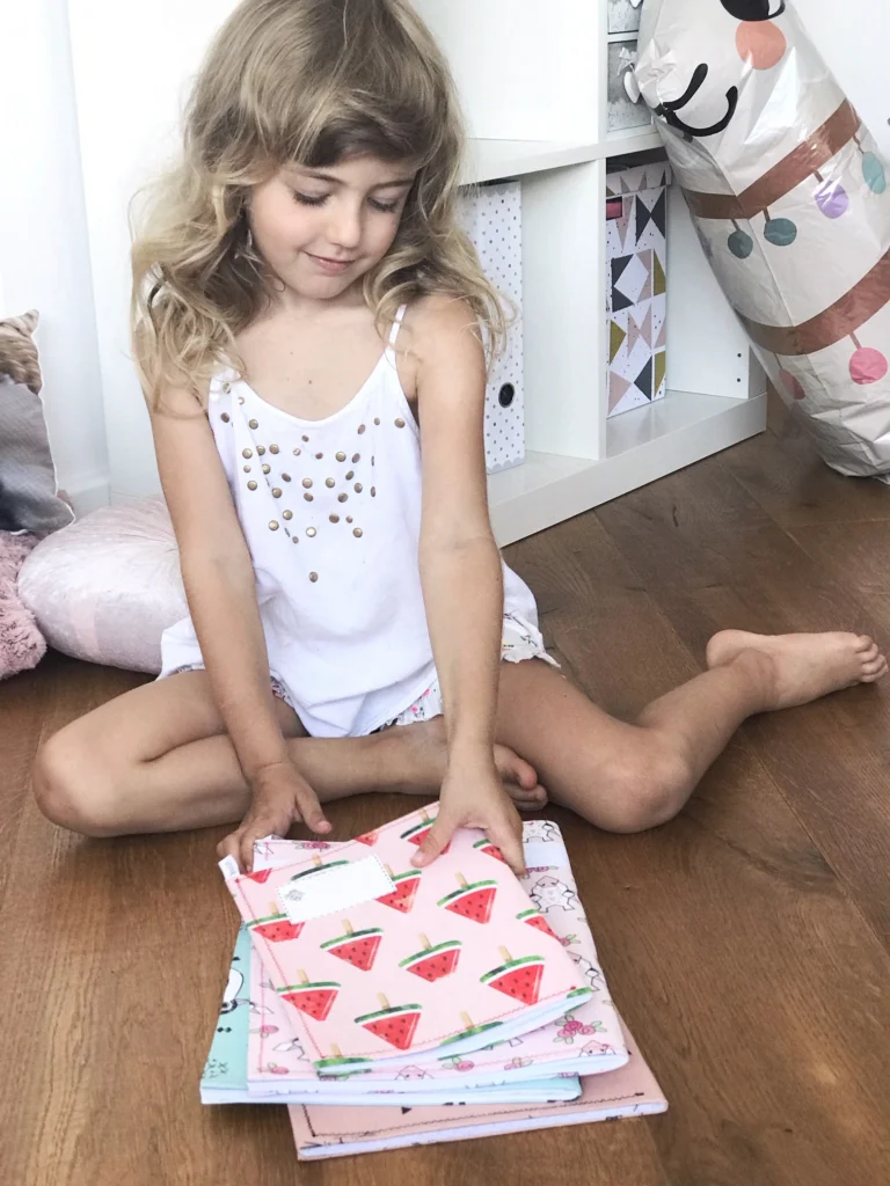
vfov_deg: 33.8
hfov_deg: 25.7
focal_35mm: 57
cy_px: 593
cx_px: 445
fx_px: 1954
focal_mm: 6.6
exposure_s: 1/50
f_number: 2.8
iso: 64
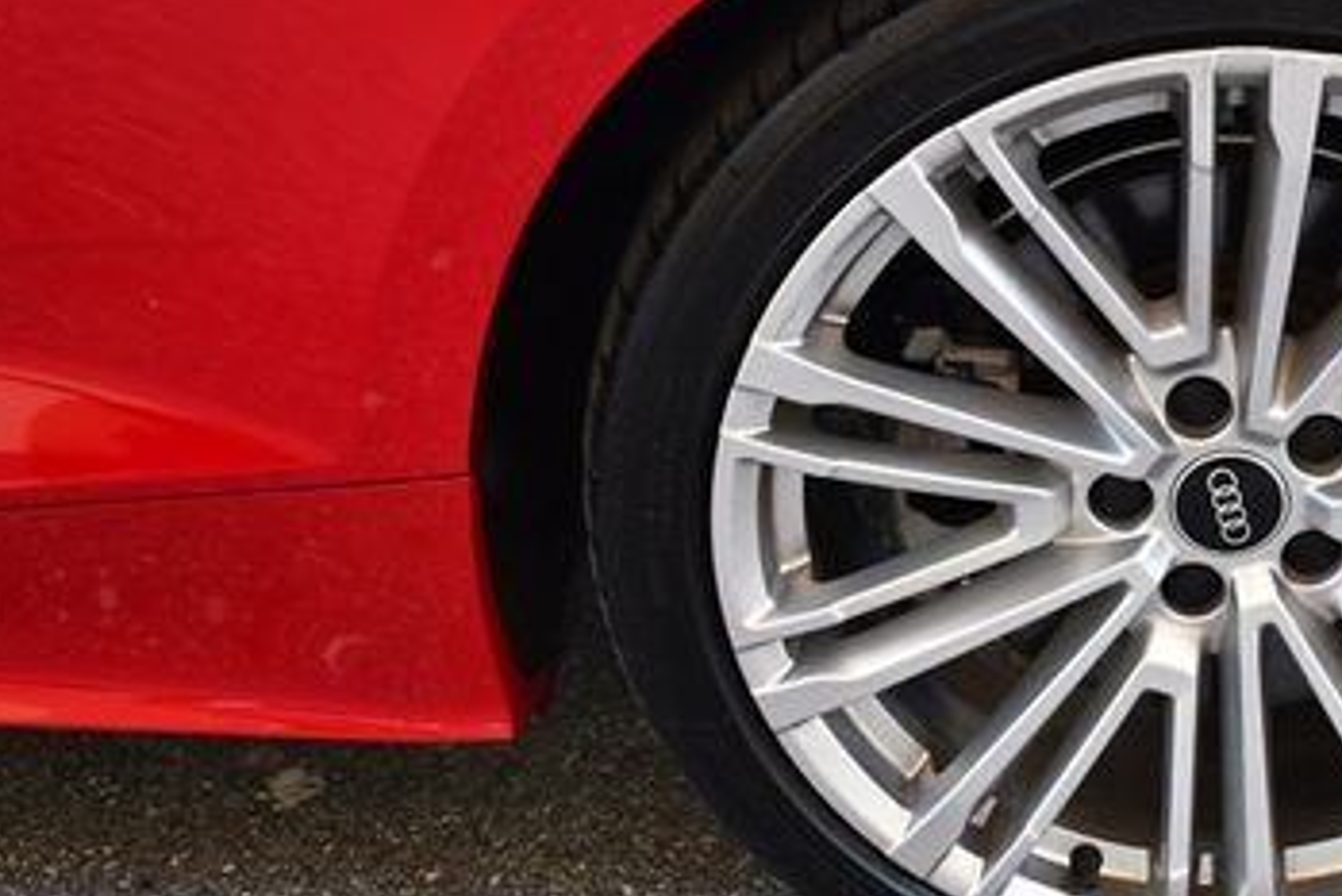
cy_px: 369
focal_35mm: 66
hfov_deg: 29.3
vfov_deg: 20.6
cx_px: 1207
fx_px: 2461
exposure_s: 1/250
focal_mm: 18
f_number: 3.5
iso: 500
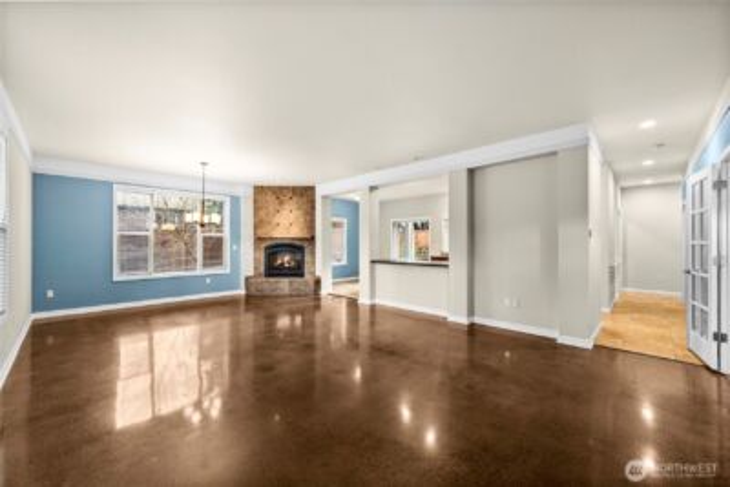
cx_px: 365
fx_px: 284
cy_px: 244
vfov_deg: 81.3
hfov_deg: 104.2
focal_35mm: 14
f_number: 7.1
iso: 1000
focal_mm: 14
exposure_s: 1/20
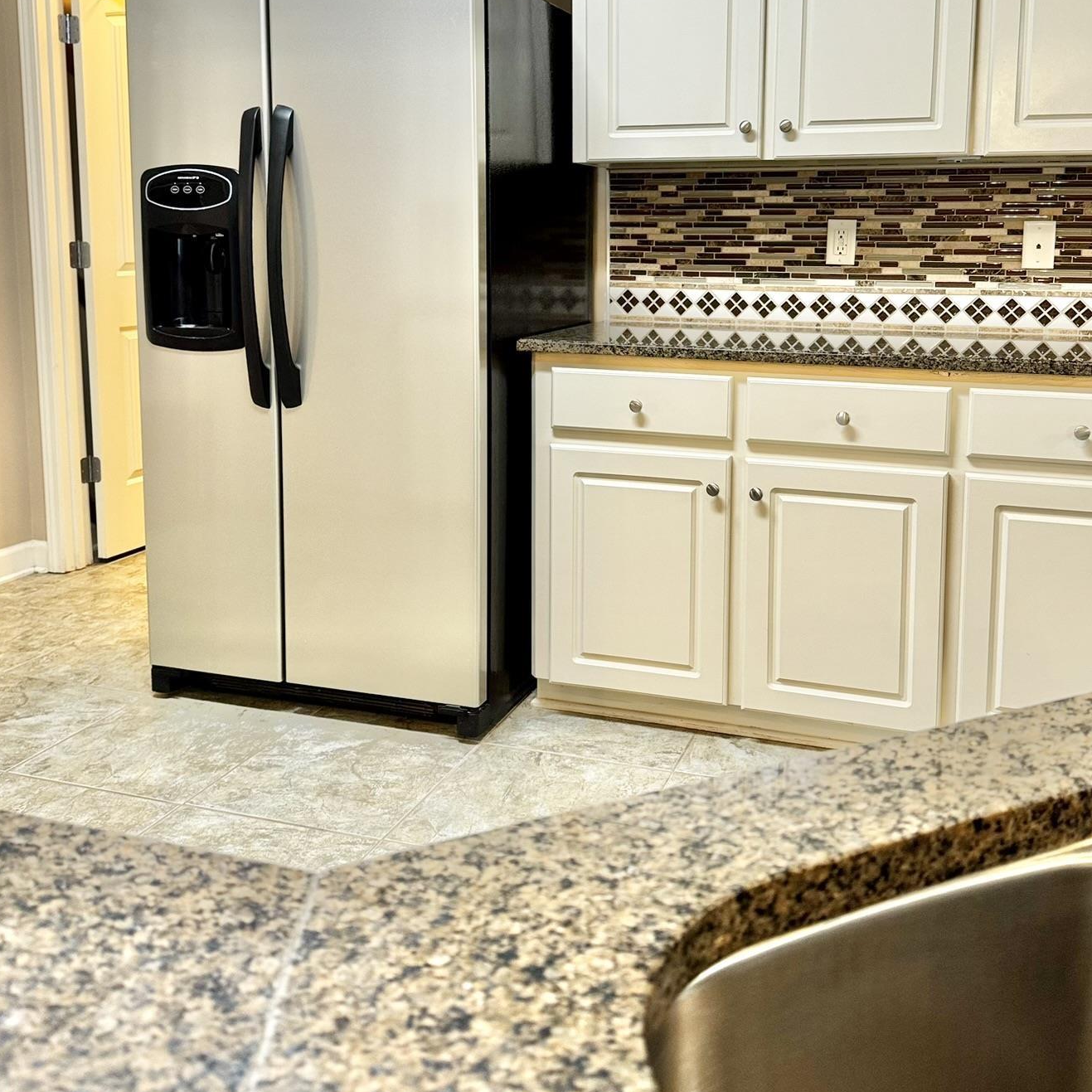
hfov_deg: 49.6
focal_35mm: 33
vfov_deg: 49.0
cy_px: 374
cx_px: 629
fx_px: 1178
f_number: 1.78
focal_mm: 6.76
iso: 125
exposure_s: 1/60
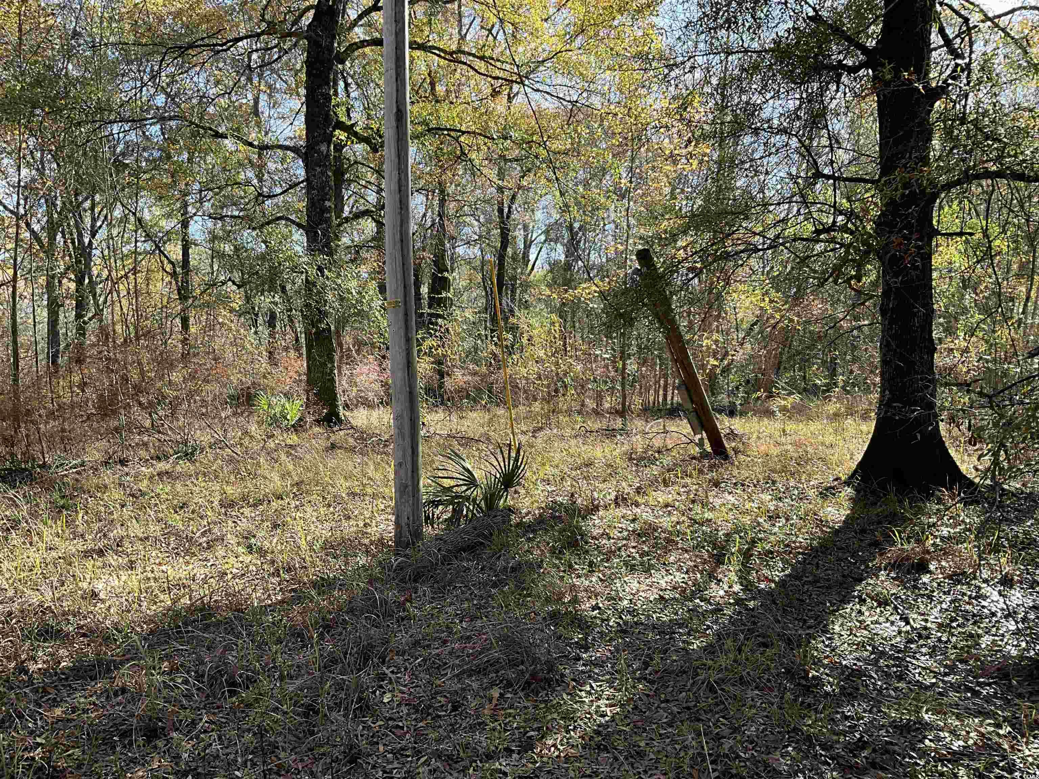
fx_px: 870
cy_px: 390
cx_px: 520
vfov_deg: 48.2
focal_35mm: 29
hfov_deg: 61.7
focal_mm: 3
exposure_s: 1/217
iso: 20
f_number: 1.8
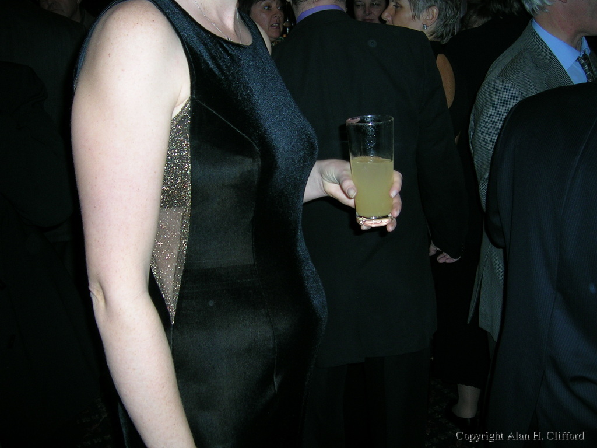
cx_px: 298
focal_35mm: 35
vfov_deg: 40.7
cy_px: 224
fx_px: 604
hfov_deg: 52.6
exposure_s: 1/60
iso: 50
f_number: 2.8
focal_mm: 5.4
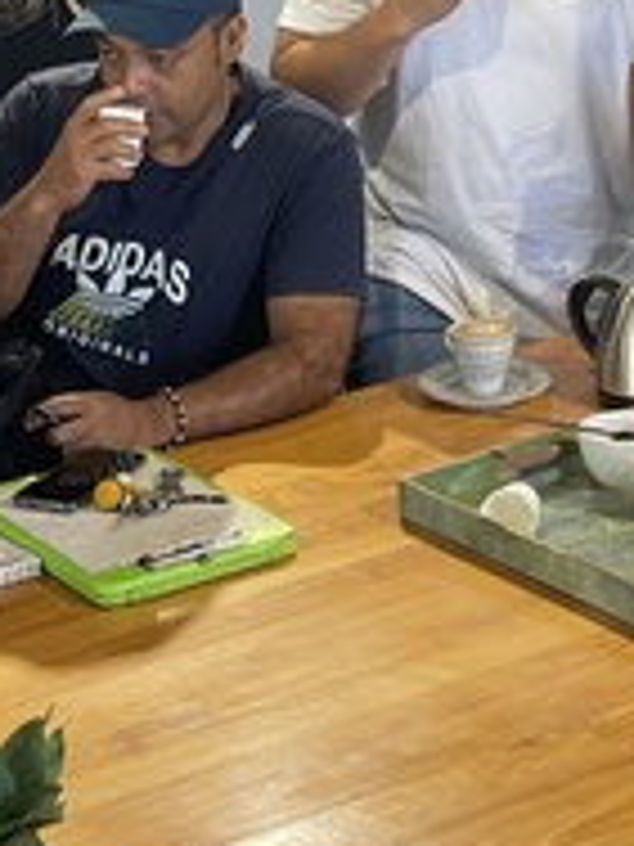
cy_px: -158
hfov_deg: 12.3
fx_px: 2930
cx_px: 483
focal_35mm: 120
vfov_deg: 15.8
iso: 125
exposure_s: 1/107
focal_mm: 5.1
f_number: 1.6
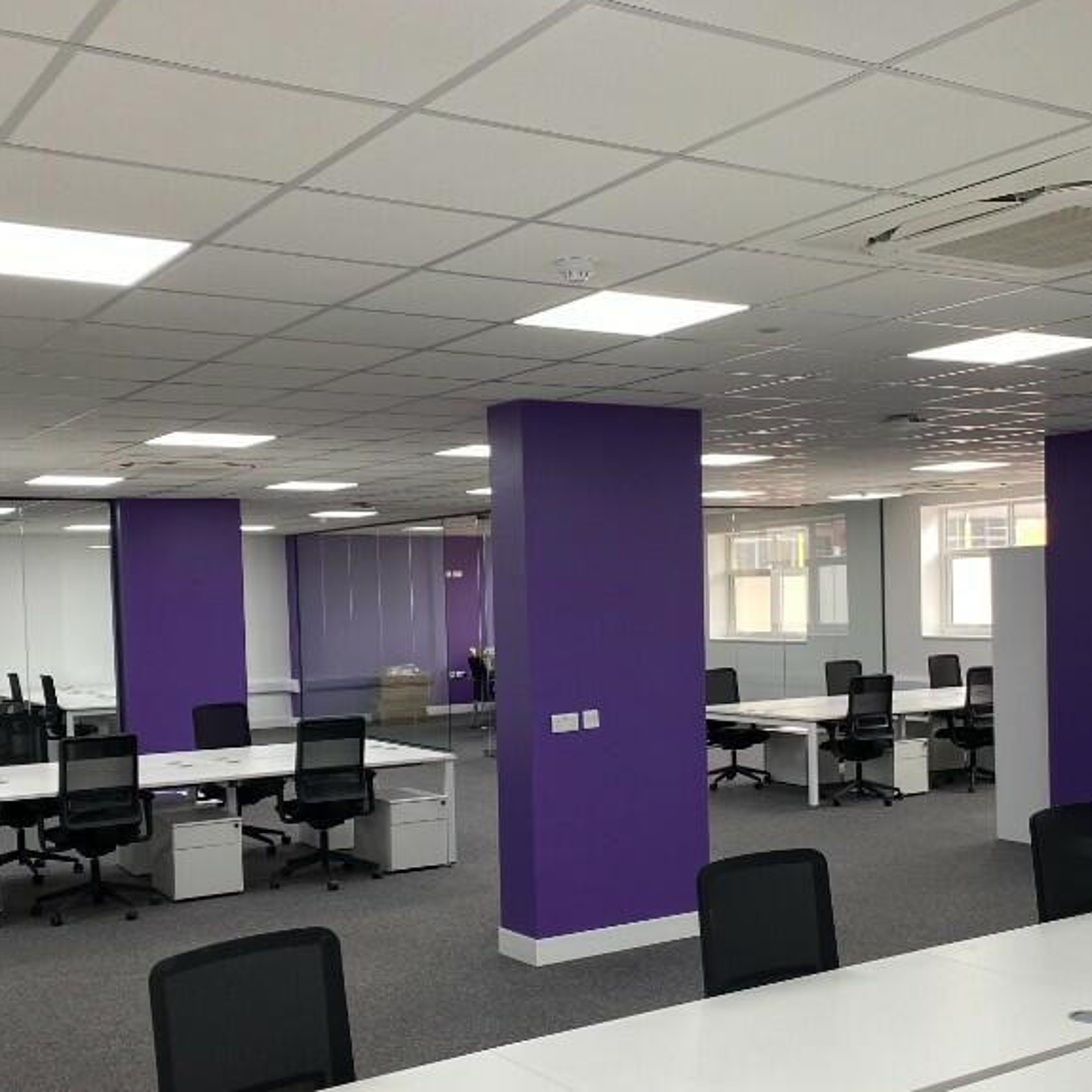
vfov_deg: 40.8
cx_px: 634
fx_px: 1463
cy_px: 651
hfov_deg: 40.8
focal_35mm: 41
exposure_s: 1/100
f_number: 1.8
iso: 64
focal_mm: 4.25
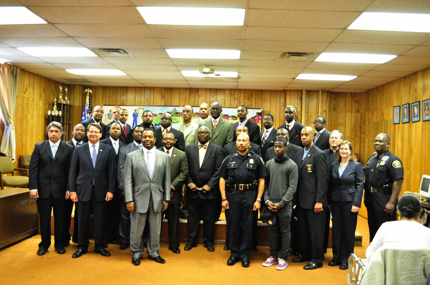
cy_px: 142
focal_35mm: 30
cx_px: 215
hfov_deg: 62.0
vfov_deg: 43.5
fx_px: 358
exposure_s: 1/20
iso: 1600
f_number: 4
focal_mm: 20
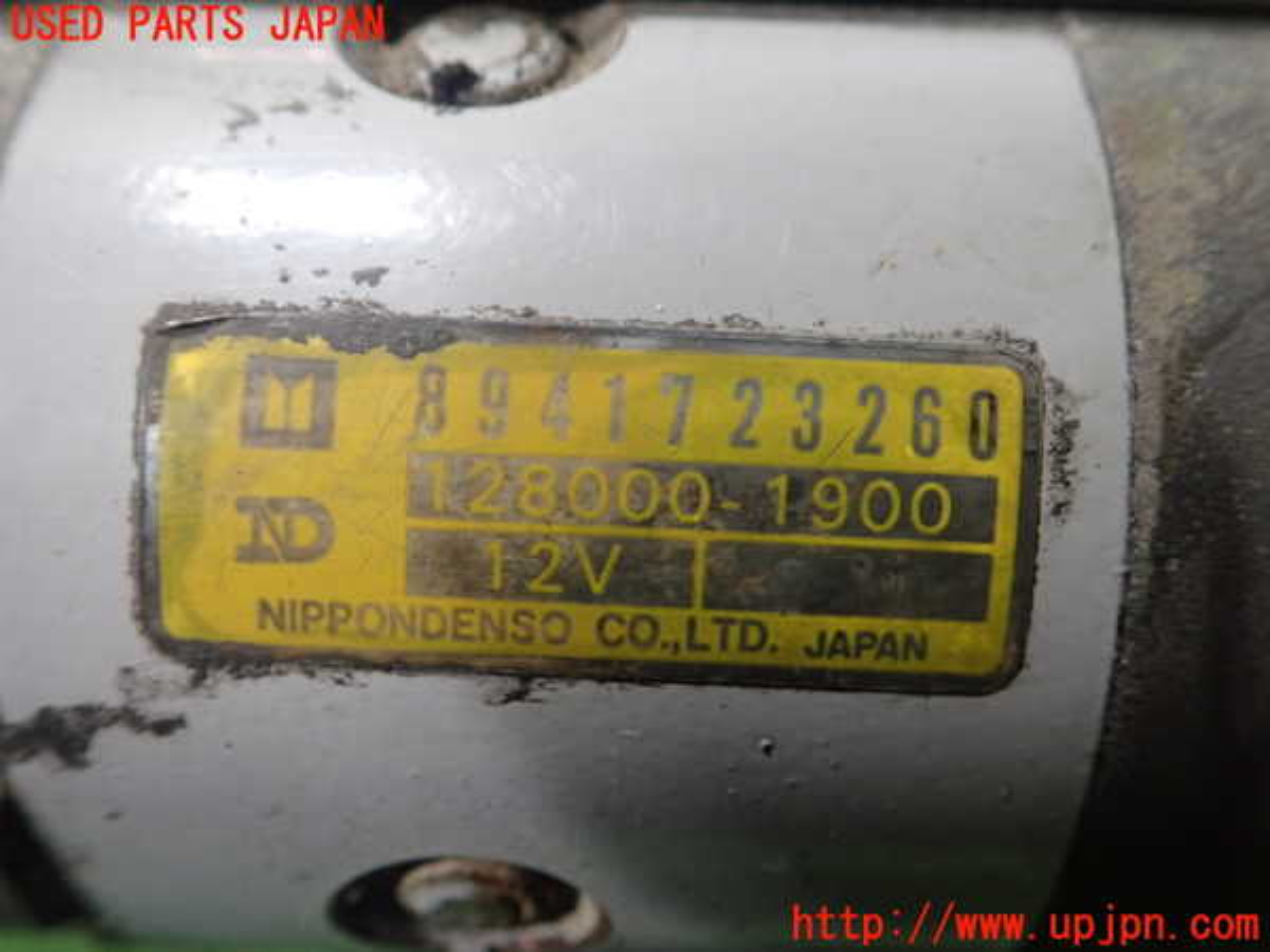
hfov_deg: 60.0
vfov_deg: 46.8
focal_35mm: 30
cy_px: 476
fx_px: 1101
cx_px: 635
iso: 500
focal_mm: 5.5
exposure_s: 1/125
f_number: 2.3
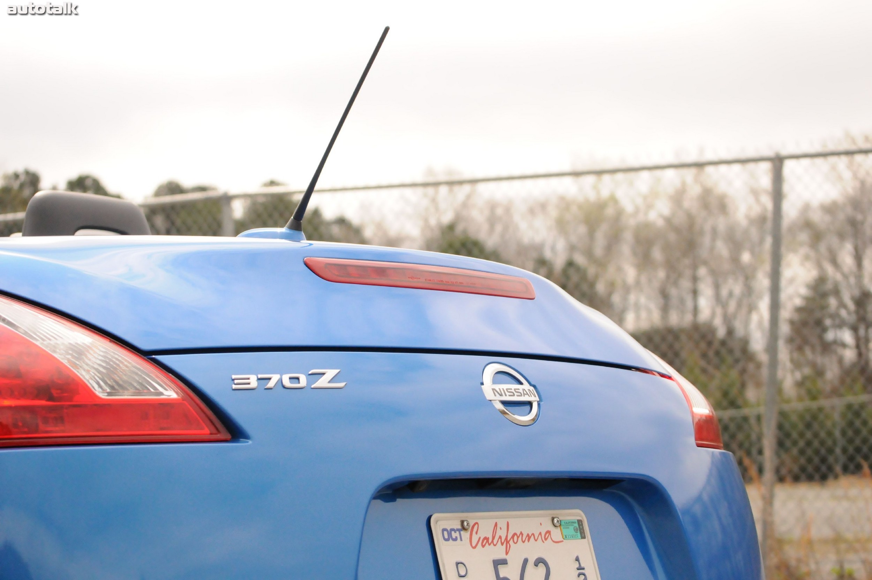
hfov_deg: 24.6
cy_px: 290
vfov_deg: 16.5
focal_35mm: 82
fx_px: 1996
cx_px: 436
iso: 2500
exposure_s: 1/8000
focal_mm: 55
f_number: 5.6
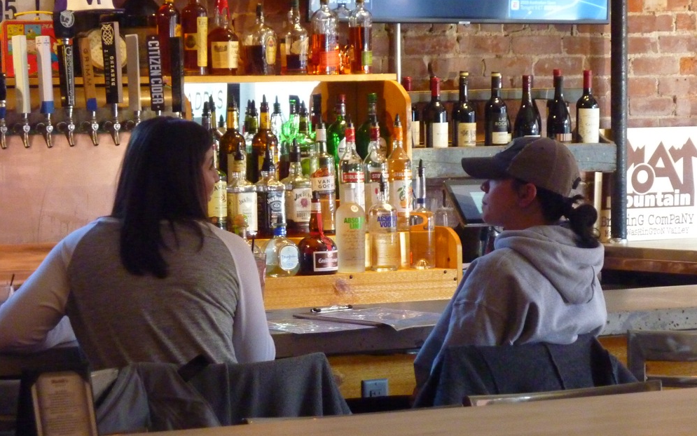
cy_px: 193
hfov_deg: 11.6
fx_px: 3419
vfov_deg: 7.3
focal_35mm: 180
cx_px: 350
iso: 800
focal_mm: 27.8
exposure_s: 1/25
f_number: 4.5
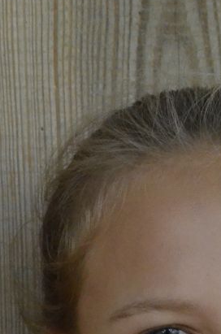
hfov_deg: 5.6
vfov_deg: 8.4
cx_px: 206
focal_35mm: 242
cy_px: 414
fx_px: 2244
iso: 6400
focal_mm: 55
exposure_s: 1/1600
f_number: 14
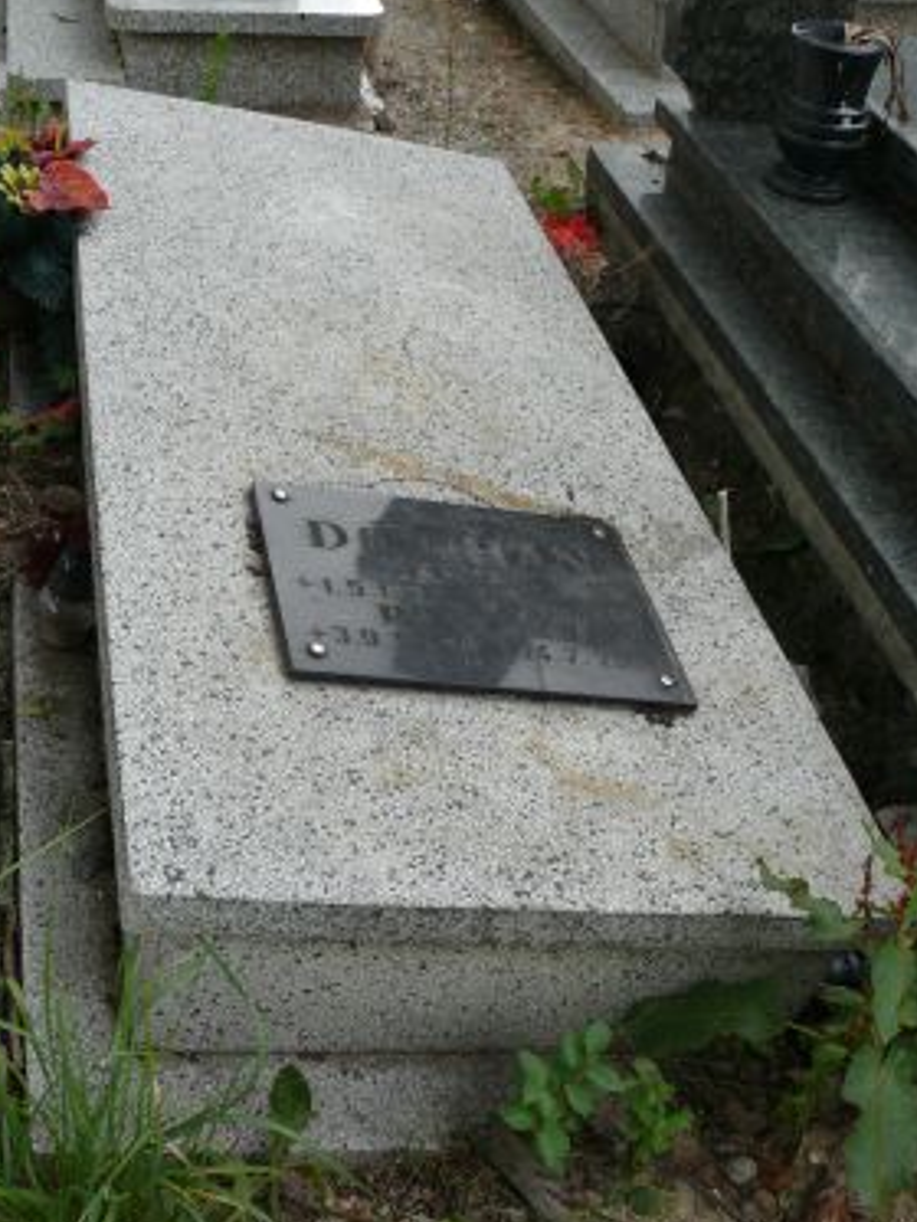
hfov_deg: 32.2
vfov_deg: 42.1
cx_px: 439
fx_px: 1589
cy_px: 613
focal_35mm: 45
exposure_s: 1/125
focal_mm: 7.4
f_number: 4
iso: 100
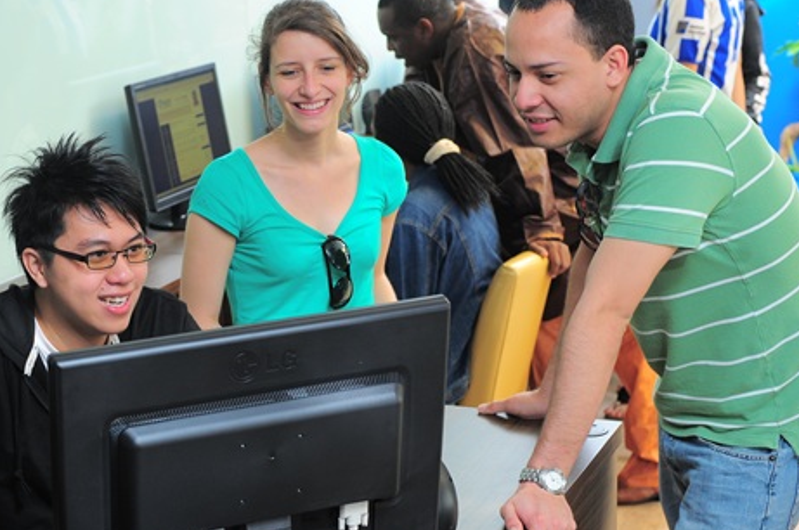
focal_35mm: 76
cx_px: 267
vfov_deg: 17.9
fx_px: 1684
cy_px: 318
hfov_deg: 26.5
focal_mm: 50
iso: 640
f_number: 5.6
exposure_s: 1/80
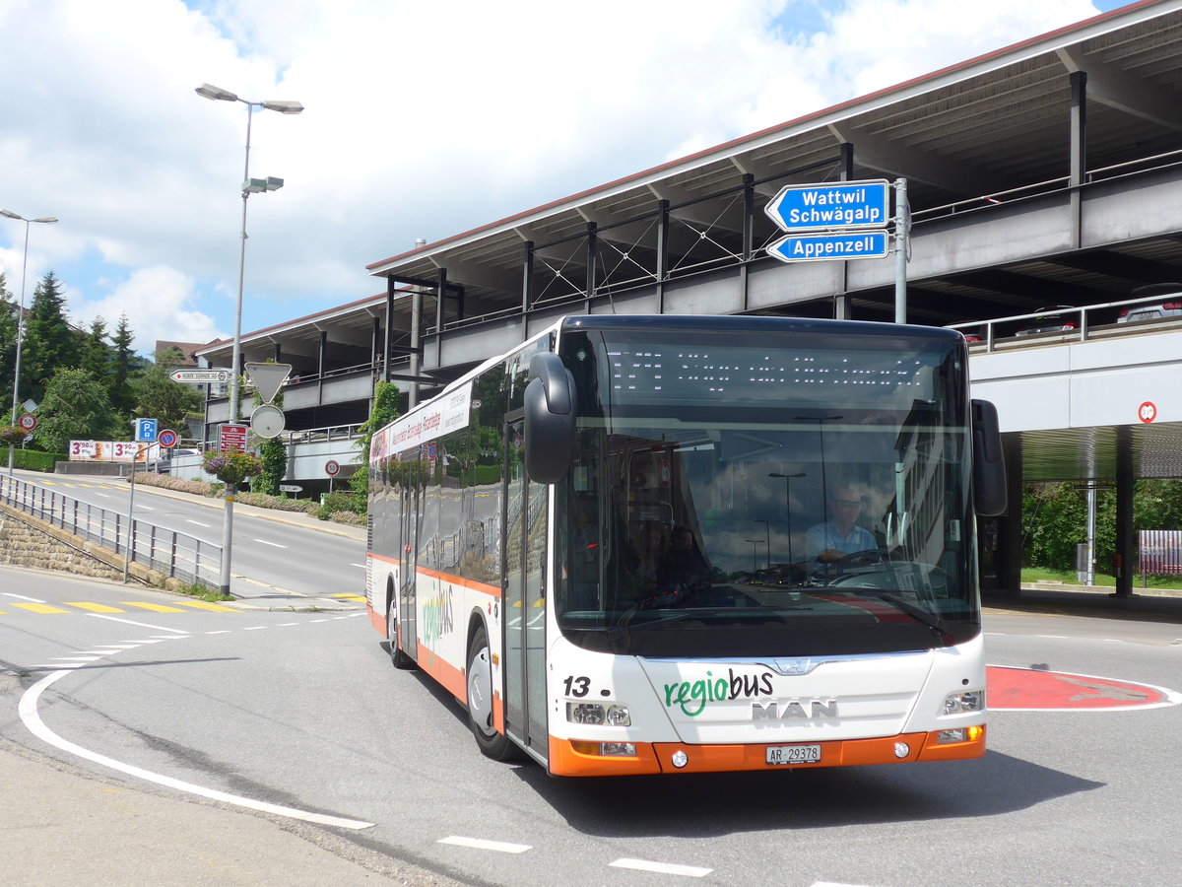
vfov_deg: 32.9
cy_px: 444
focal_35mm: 44
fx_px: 1502
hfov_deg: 42.9
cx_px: 591
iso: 80
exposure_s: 1/1300
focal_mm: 9
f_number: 2.8
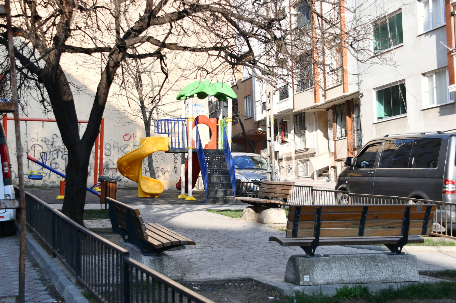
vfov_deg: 23.8
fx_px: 722
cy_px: 152
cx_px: 228
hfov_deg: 35.1
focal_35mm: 57
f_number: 4.8
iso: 64
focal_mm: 38
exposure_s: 1/200
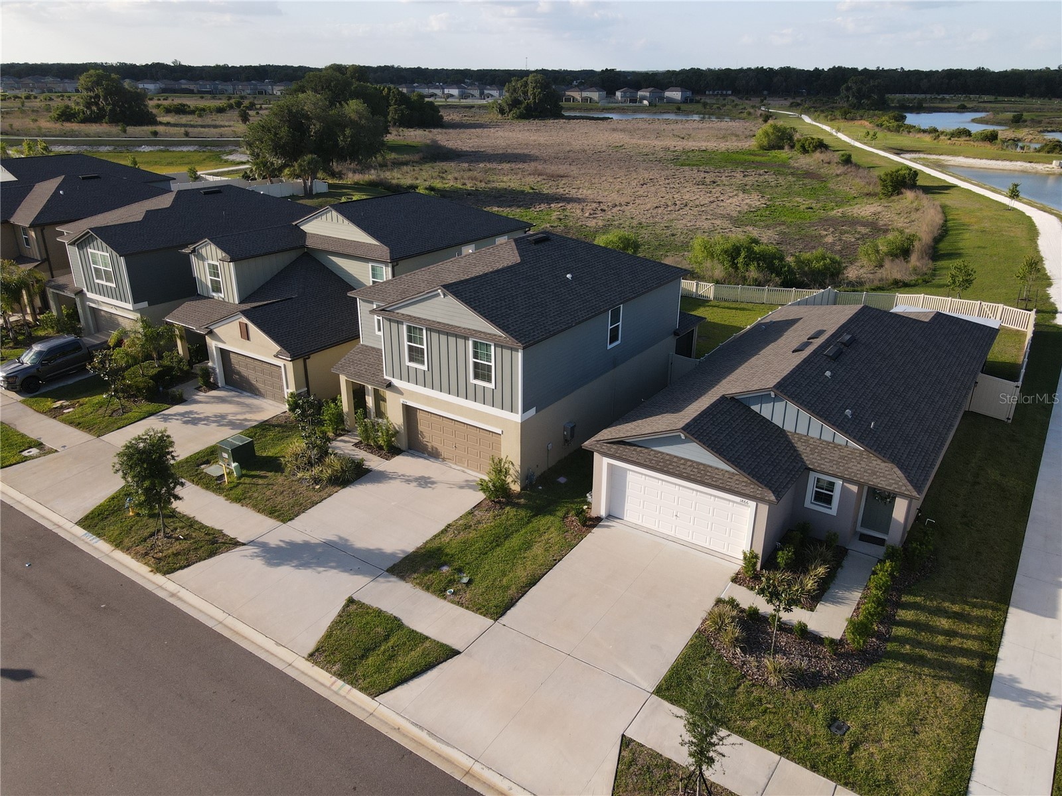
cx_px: 531
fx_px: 736
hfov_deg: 71.6
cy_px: 398
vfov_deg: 56.8
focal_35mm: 24
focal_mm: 4.5
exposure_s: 1/15
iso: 180
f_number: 2.8
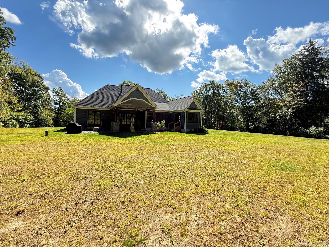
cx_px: 164
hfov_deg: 102.1
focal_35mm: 14
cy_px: 124
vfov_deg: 85.7
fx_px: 133
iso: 50
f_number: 2.2
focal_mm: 2.22
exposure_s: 1/455
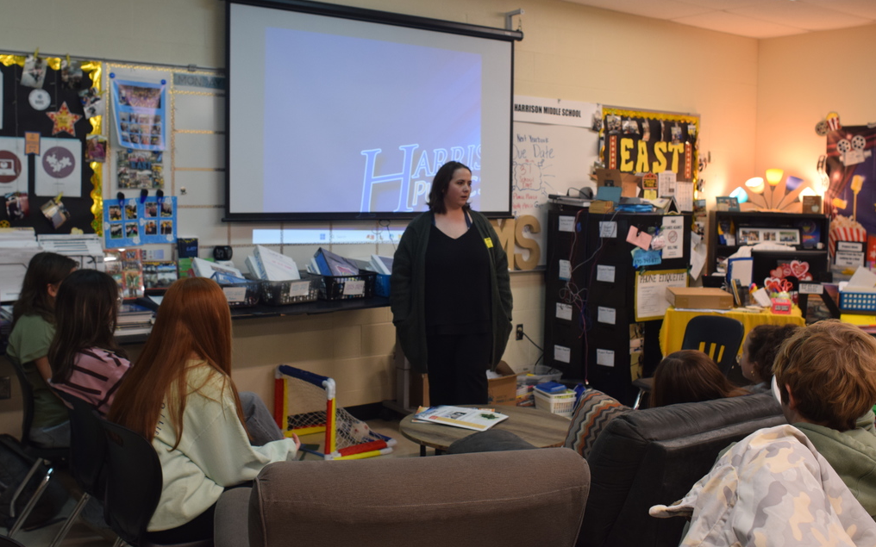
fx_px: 883
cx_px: 437
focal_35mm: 37
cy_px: 256
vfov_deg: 34.4
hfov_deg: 52.7
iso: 560
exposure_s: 1/60
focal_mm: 24
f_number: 4
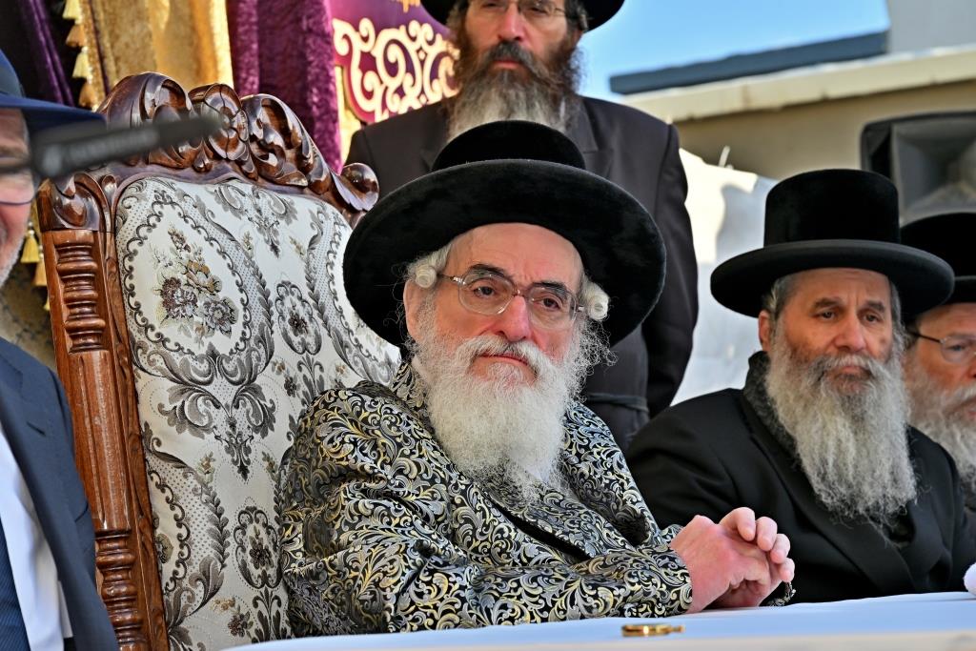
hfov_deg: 20.2
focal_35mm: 101
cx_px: 488
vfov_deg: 13.6
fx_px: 2738
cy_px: 326
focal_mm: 101
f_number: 9
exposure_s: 1/200
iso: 125
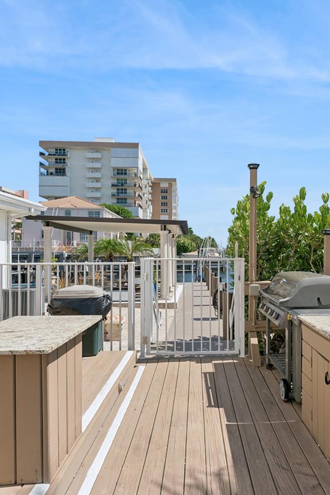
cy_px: 241
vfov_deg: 70.8
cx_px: 204
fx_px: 348
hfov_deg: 50.3
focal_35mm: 25
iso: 250
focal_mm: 16.2
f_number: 9
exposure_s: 1/800
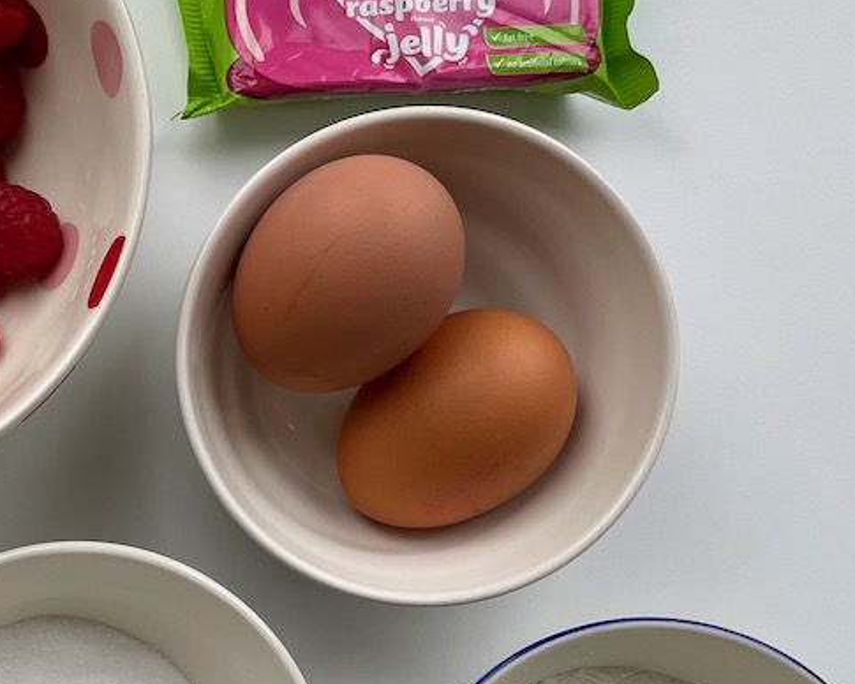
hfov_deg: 26.5
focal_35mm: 67
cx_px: -39
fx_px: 1695
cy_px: 497
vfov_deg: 22.6
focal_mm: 4.2
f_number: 1.6
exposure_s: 1/121
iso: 64
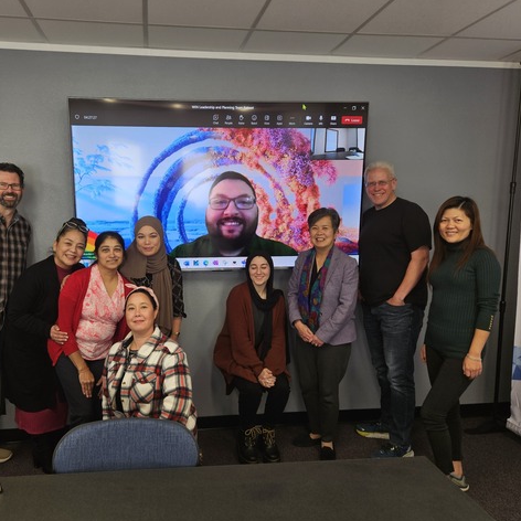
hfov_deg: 56.9
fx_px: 477
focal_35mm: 28
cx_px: 209
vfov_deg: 57.3
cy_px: 266
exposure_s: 1/120
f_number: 1.8
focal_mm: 5.4
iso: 50
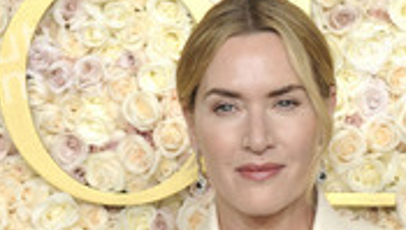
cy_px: 416
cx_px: 263
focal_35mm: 287
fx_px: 3094
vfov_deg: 4.2
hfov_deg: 7.5
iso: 1000
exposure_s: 1/250
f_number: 14
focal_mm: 120
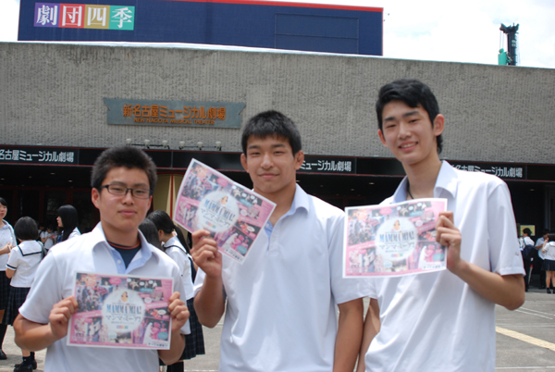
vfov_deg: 32.0
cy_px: 186
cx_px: 278
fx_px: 648
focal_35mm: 42
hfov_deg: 46.3
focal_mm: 28
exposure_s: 1/2000
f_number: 4
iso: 400
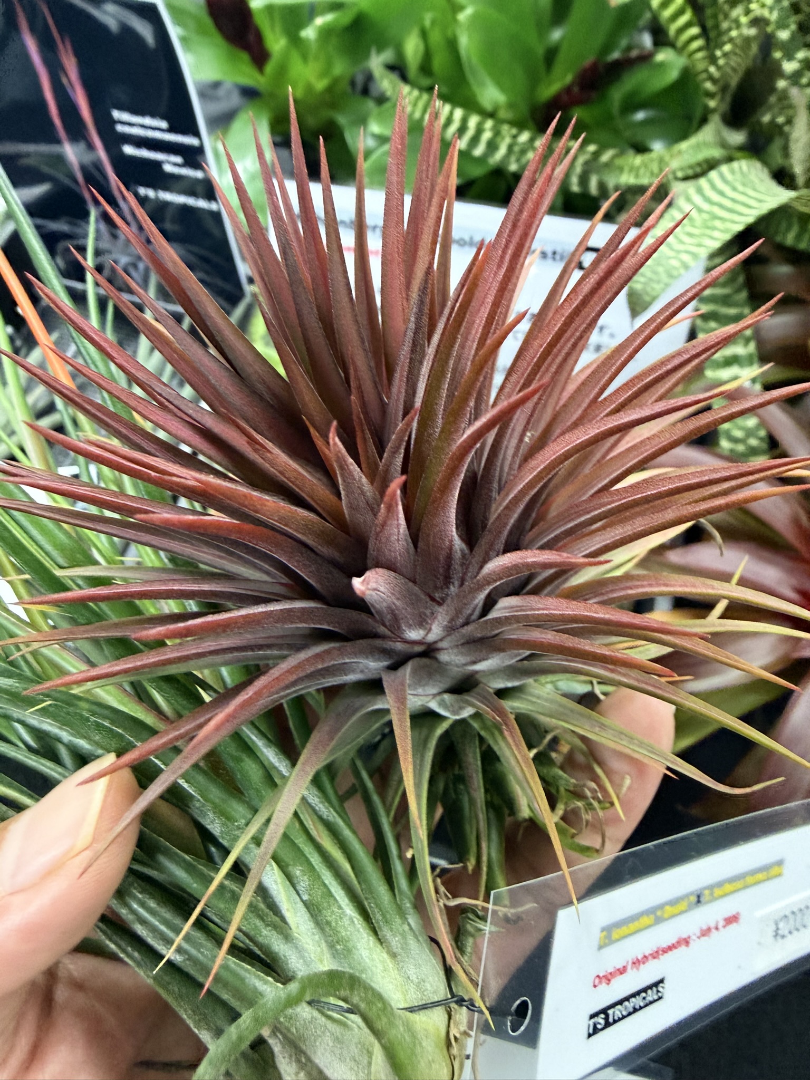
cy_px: 540
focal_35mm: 24
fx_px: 749
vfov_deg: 71.6
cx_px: 405
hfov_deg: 56.8
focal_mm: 2.22
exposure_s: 1/50
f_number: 2.2
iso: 400
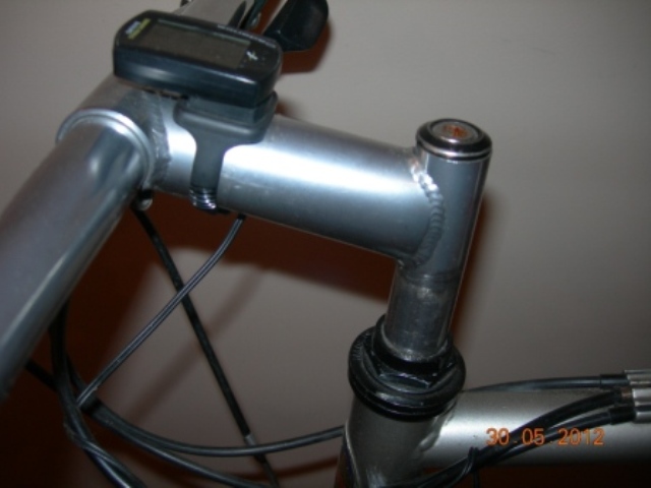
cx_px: 326
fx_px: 715
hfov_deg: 49.0
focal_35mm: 38
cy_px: 244
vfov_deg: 37.7
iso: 50
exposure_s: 1/60.1
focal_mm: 7.8
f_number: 2.8
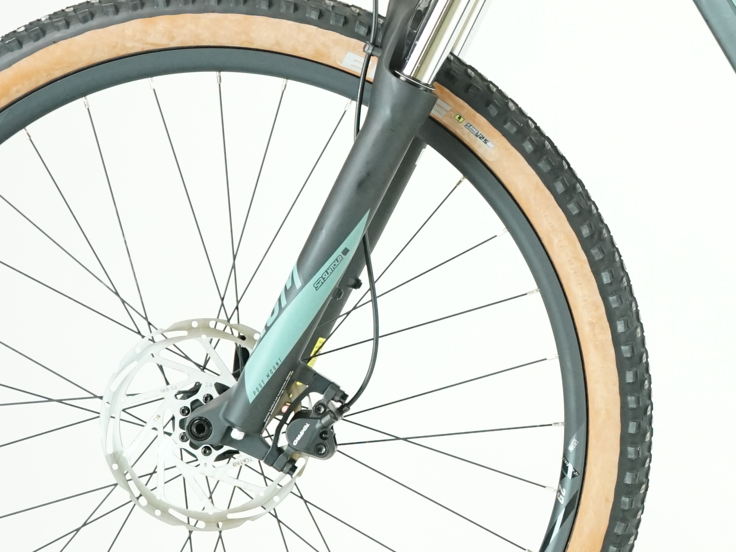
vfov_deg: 9.4
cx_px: 939
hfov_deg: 12.2
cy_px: 139
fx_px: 3360
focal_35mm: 158
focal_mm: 51
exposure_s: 1/200
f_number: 5
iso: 2500
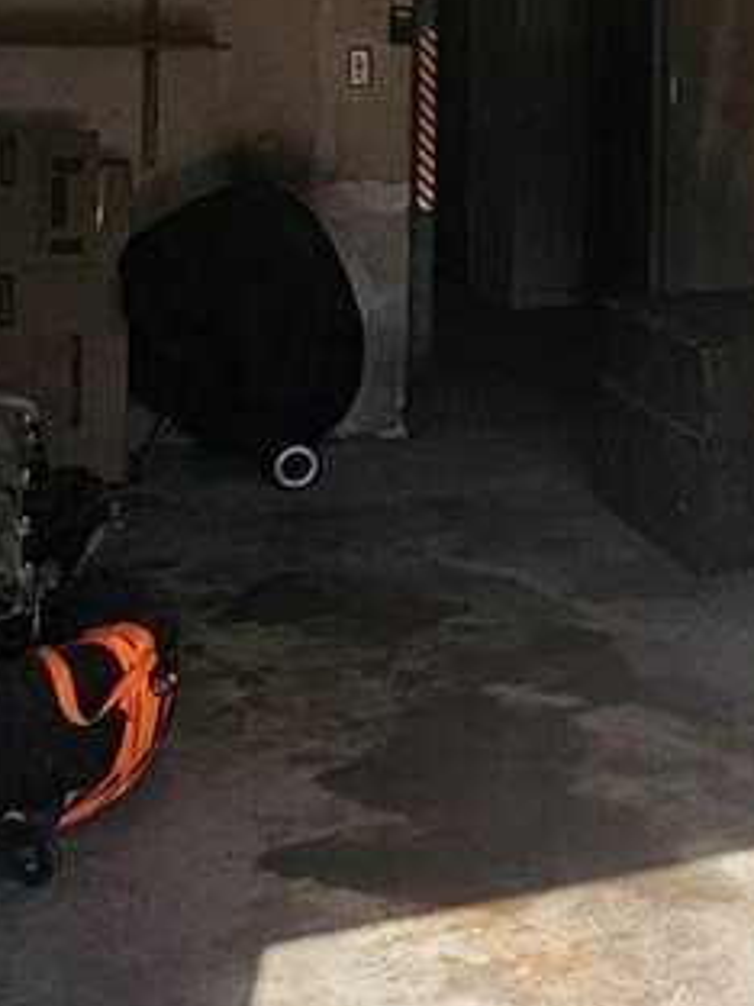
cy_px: 26
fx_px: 1743
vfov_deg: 30.2
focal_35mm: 60
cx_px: 941
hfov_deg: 22.2
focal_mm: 2.2
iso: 50
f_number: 2.2
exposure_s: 1/1205
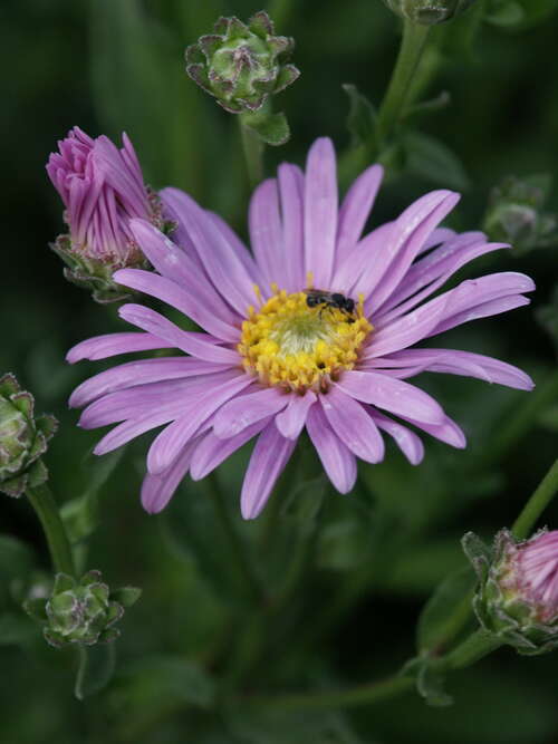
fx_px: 4300
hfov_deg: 7.4
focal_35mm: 200
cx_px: 279
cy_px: 372
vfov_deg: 9.9
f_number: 3.5
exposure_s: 1/500
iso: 100
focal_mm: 50.69
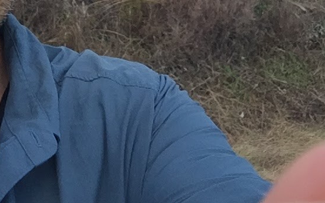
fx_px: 673
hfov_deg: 26.2
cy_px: -76
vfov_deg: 16.1
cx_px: 26
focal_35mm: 76
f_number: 2.2
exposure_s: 1/125
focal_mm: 2.65
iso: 32
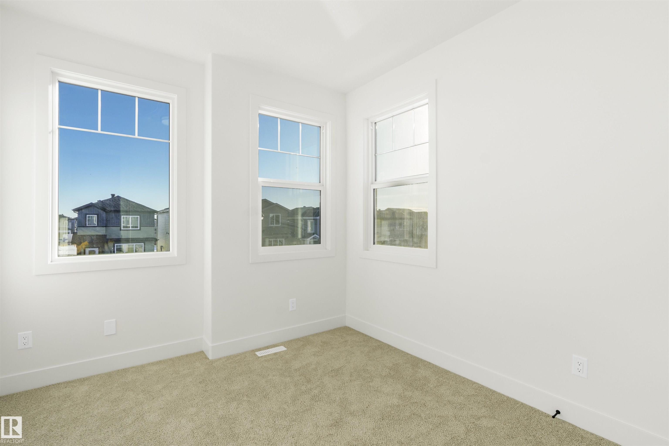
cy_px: 223
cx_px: 334
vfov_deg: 72.1
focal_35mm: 16
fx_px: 307
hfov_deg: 95.0
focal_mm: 11
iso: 200
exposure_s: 1/60
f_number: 9.5
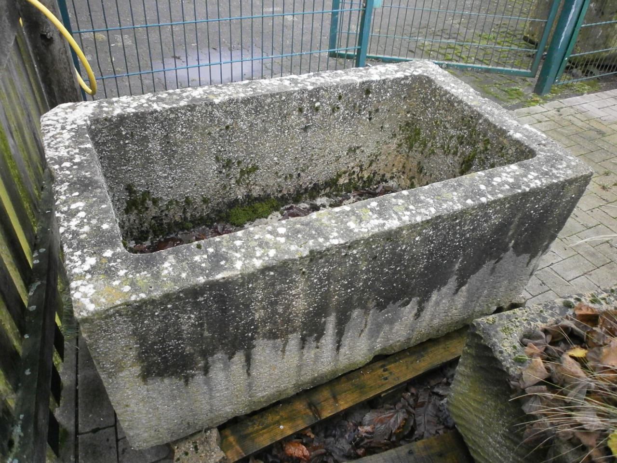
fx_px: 481
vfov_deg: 51.4
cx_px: 308
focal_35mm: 27
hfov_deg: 65.3
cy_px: 232
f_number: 2.9
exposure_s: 1/250
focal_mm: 4.8
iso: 400
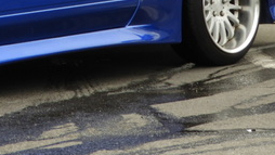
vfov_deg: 5.0
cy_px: -142
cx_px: -79
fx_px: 1750
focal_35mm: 240
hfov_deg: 8.8
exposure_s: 1/125
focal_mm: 12.5
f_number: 4.5
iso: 100
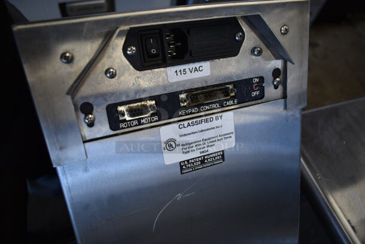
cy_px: 122
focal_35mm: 27
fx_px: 274
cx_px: 182
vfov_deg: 48.0
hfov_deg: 67.3
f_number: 3.5
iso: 180
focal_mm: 18
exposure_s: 1/30
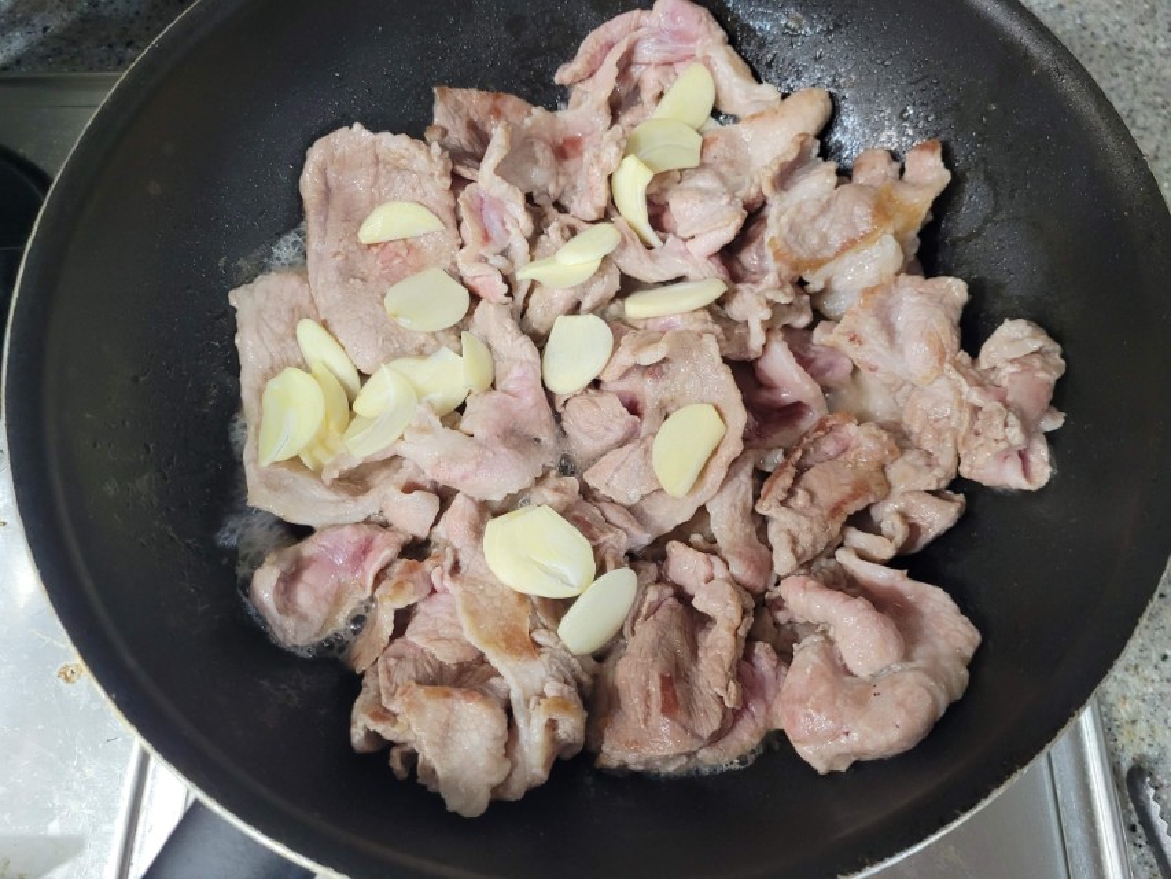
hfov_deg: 67.3
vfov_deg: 53.1
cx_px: 586
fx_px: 880
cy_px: 440
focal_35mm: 26
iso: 320
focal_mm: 5.4
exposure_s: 1/40
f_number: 1.8
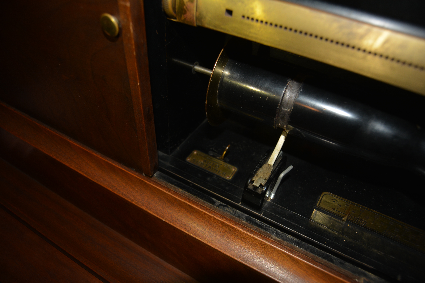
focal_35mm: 27
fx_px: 319
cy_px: 142
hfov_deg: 67.4
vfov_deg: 47.9
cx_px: 212
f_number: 3.5
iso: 250
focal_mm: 18
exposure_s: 1/60
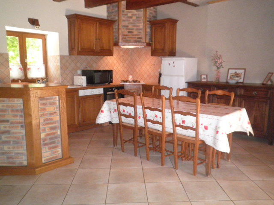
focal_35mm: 31
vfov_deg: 45.4
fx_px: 245
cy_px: 102
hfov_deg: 58.4
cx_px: 137
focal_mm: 5.5
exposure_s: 1/40
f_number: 2.8
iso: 500
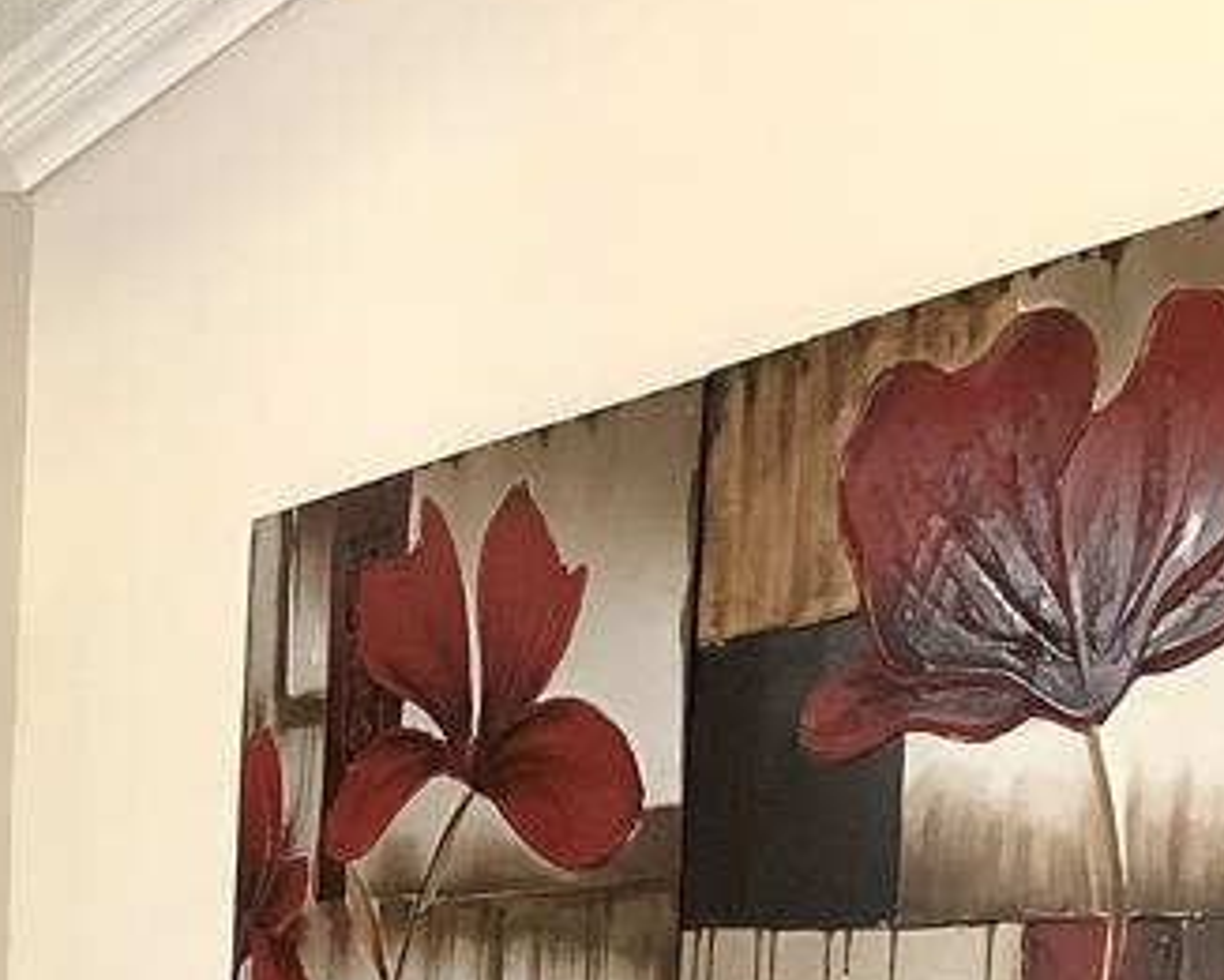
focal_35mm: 95
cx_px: -653
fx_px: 3442
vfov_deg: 15.3
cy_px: 1325
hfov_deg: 17.9
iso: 200
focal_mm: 3.3
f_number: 2.4
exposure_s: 1/50
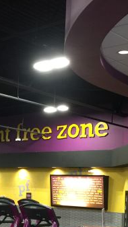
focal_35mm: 75
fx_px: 452
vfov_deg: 27.9
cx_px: 8
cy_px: 164
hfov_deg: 15.9
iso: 100
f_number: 2.2
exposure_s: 1/15
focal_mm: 4.15
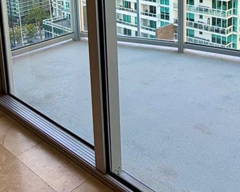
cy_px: -14
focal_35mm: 44
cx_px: 192
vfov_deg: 30.8
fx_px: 312
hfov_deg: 40.3
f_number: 2.2
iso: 64
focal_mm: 2.22
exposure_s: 1/121
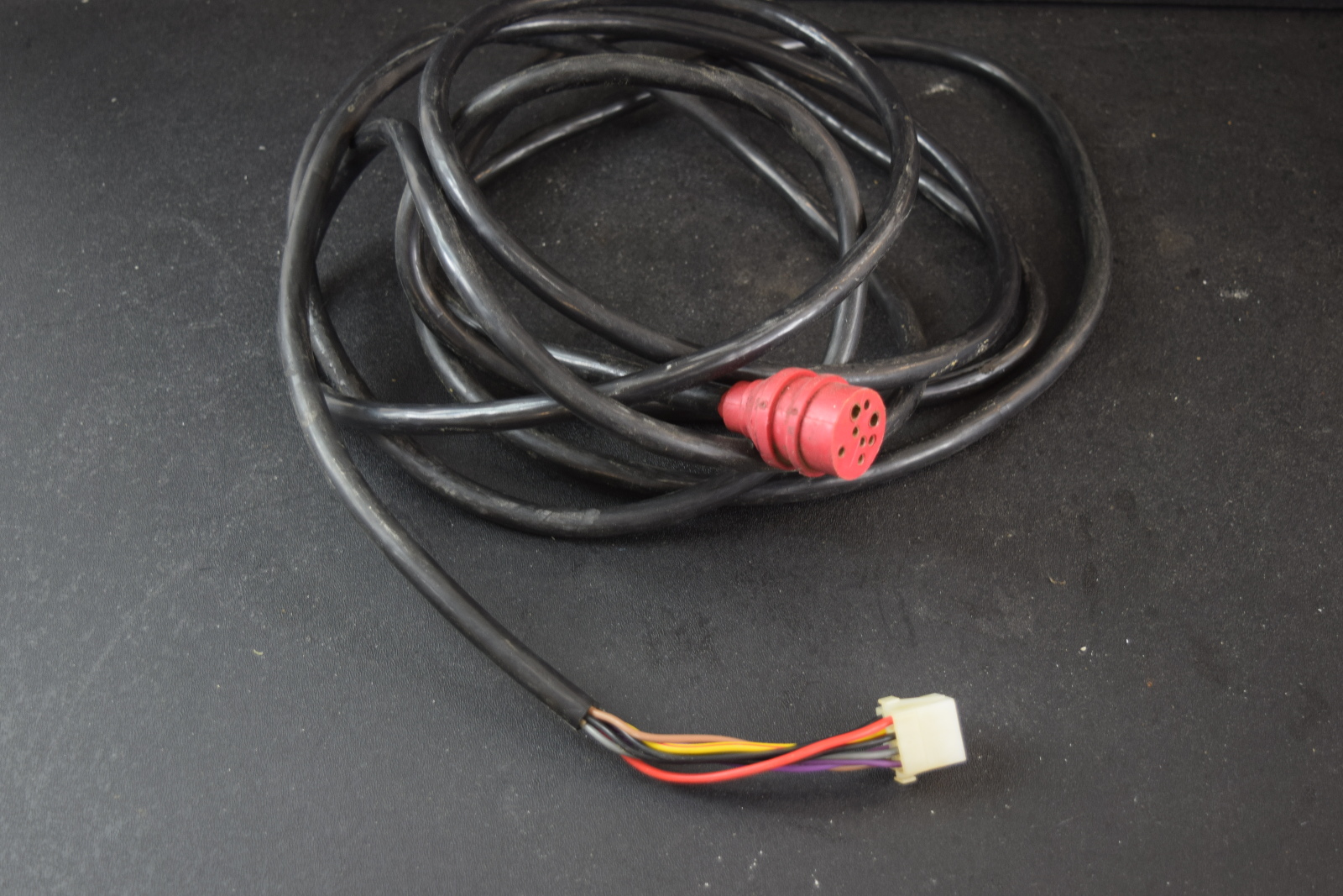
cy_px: 448
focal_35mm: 45
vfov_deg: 29.9
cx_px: 672
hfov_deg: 43.6
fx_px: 1679
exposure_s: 1/100
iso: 400
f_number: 5
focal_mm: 30
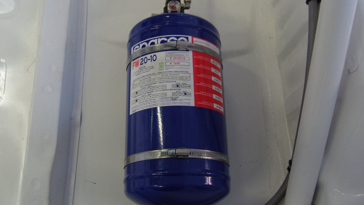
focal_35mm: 38
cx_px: 179
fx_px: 367
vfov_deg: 31.0
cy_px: 75
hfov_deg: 52.8
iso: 125
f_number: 2.8
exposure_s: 1/40
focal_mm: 7.3
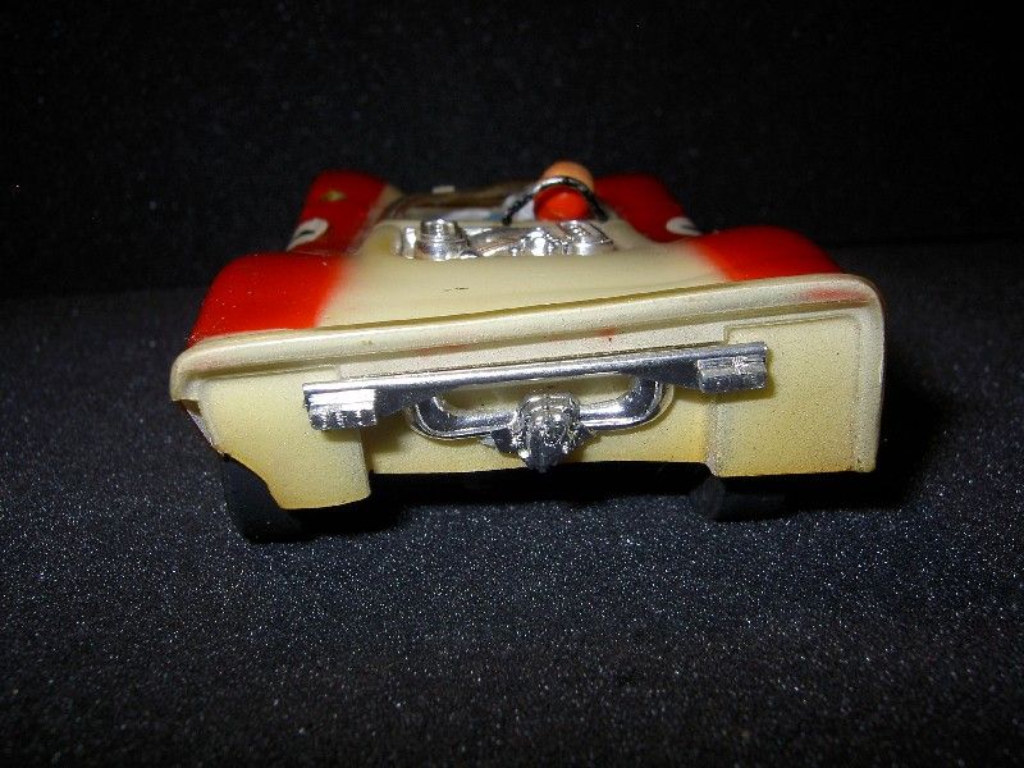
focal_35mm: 34
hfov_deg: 54.0
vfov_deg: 41.8
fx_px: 1006
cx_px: 512
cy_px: 384
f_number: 4.7
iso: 50
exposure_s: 1/60
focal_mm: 5.6
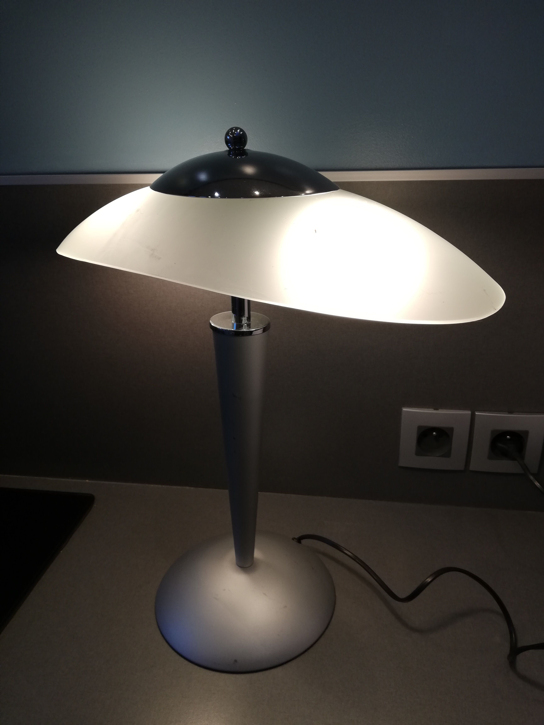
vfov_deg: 67.3
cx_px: 272
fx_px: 545
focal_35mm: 26
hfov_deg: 53.1
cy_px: 362
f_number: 2.2
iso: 80
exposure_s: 1/100
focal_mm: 3.81
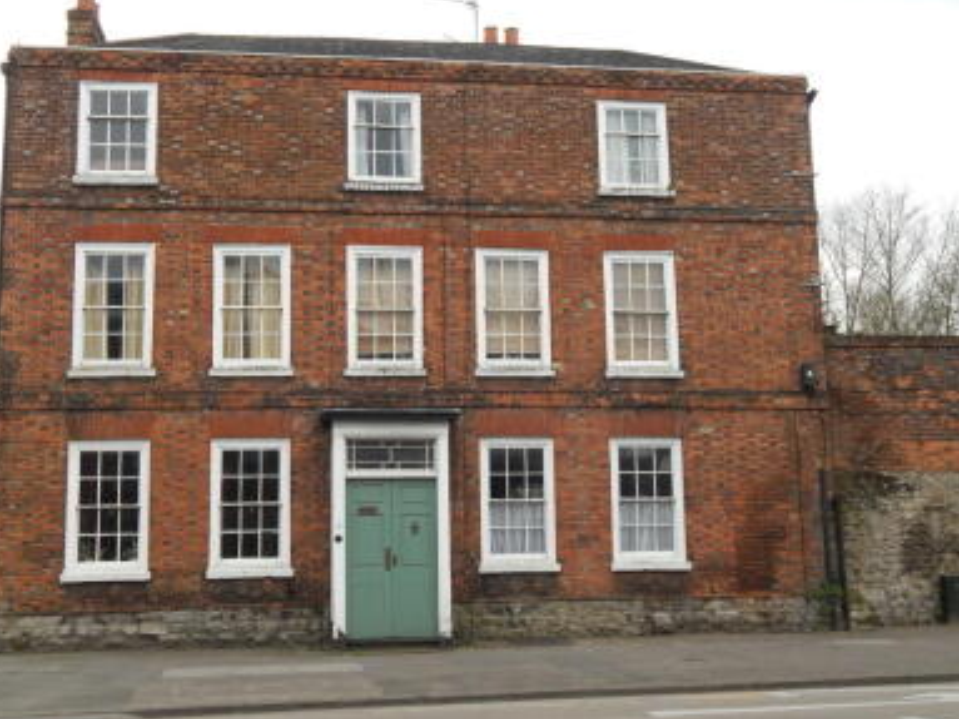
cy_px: 367
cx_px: 432
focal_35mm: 42
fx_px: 1163
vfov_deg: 34.3
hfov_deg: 44.7
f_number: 3.4
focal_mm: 6.8
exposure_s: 1/1250
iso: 400
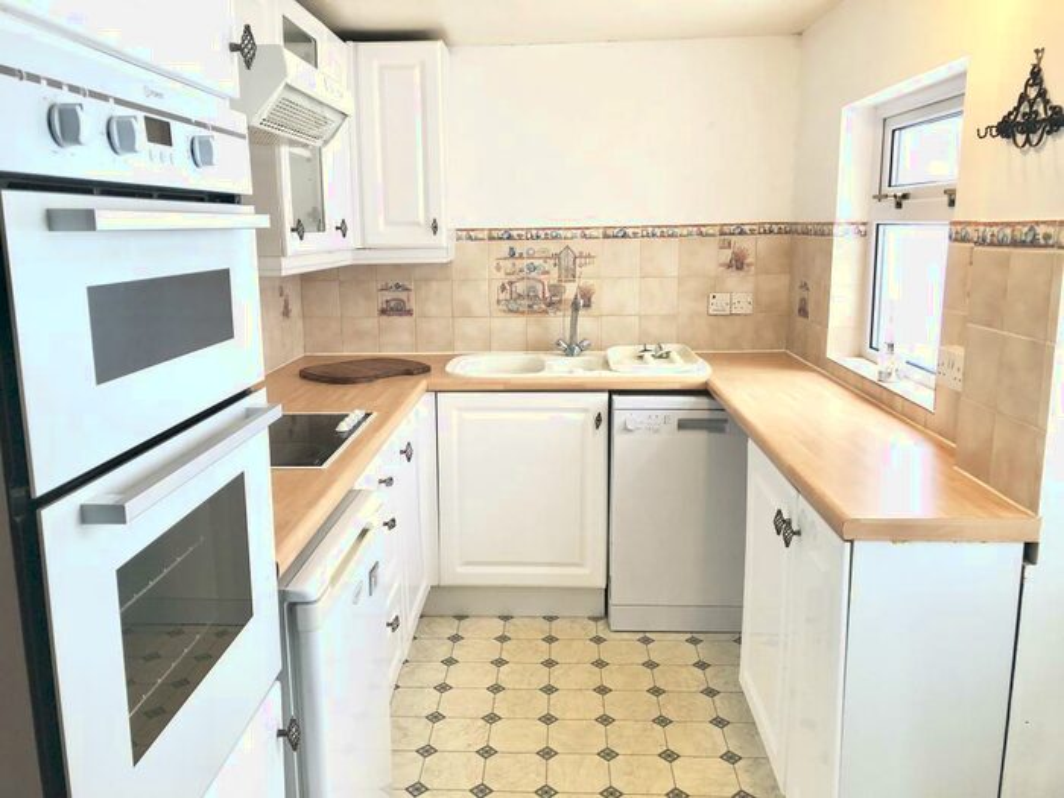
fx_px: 861
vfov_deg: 49.7
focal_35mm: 28
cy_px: 399
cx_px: 532
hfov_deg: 63.4
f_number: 1.8
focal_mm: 3.99
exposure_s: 1/33
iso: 32
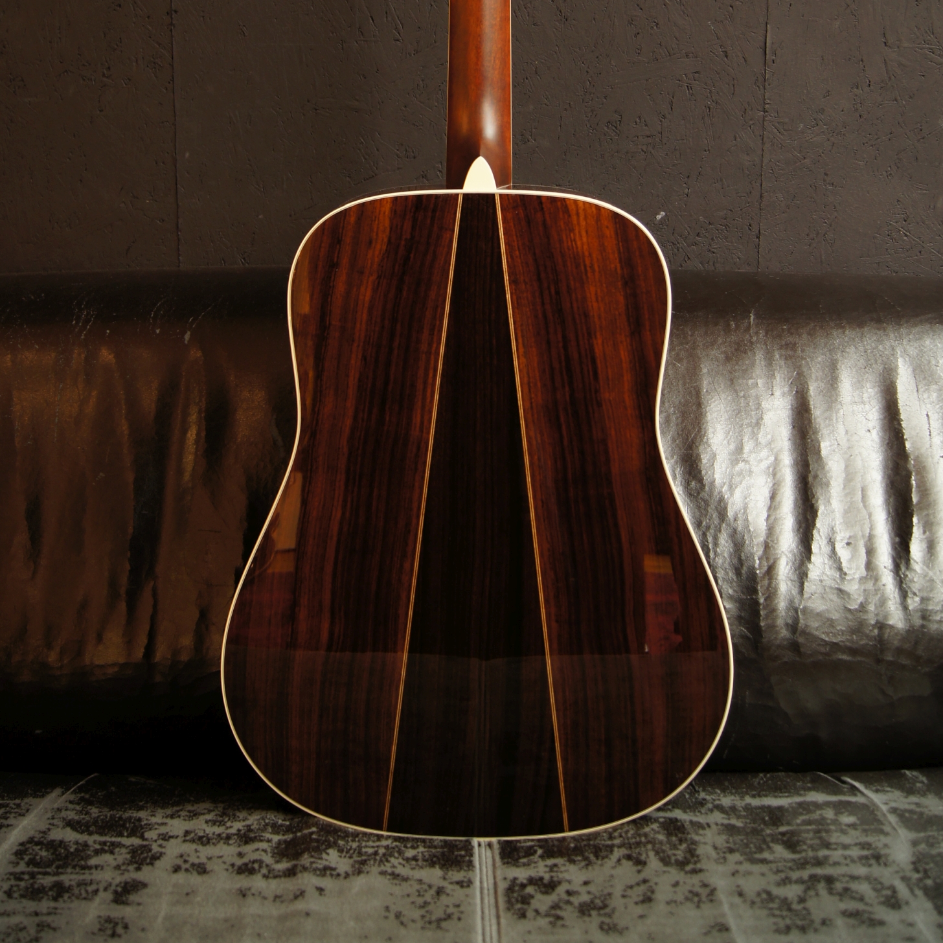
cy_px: 205
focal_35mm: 42
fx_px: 1294
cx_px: 470
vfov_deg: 38.7
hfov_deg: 40.0
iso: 100
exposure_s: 1/6
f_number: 3.5
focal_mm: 20
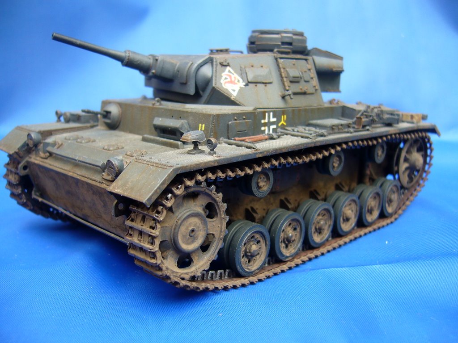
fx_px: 463
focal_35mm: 35
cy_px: 172
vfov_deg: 40.7
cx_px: 229
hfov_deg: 52.6
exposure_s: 1/30
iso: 80
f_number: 2.8
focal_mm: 5.8
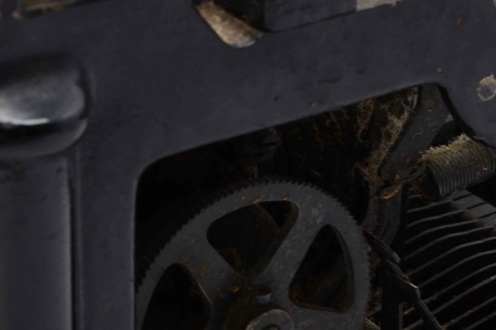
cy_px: 315
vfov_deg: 4.9
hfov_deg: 7.4
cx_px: 348
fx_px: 3830
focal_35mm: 278
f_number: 14
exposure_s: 1/160
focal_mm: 80
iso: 200
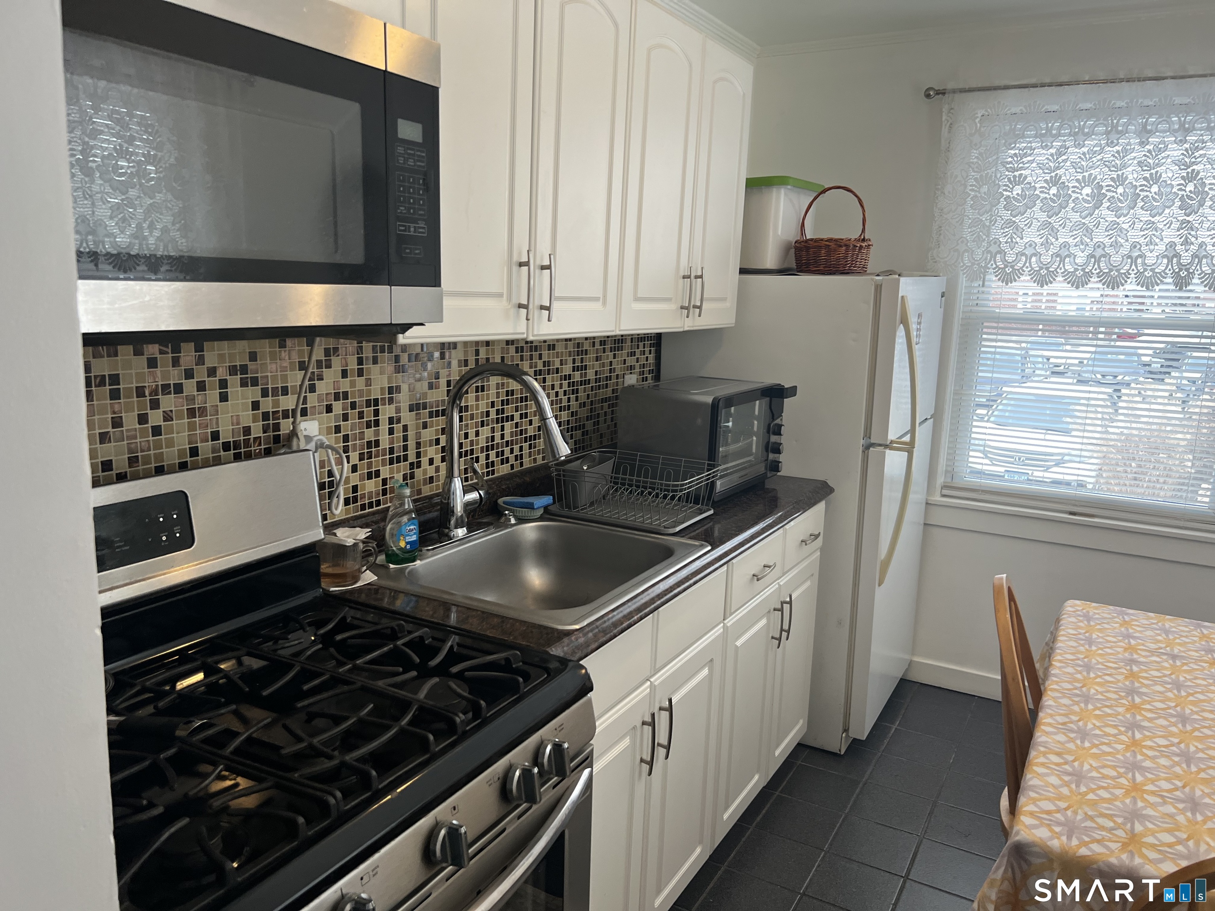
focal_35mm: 26
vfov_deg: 53.1
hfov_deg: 67.3
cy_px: 456
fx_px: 913
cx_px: 608
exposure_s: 1/120
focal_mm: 5.7
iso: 125
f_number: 1.5
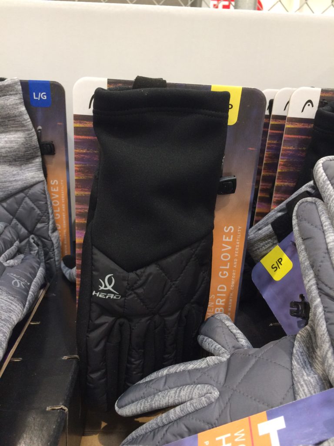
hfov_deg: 48.2
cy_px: 223
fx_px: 373
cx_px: 167
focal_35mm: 29
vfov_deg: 61.7
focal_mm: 4.15
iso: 125
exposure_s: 1/30
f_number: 2.2
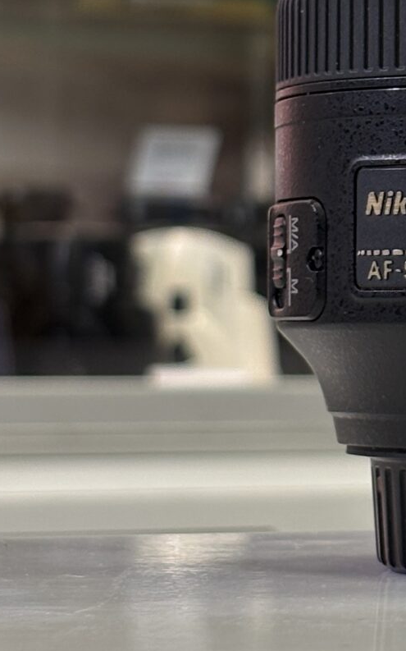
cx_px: 620
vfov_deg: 11.7
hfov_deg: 7.2
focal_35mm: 178
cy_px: 156
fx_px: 3154
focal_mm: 5.96
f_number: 1.6
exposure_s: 1/50
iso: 64
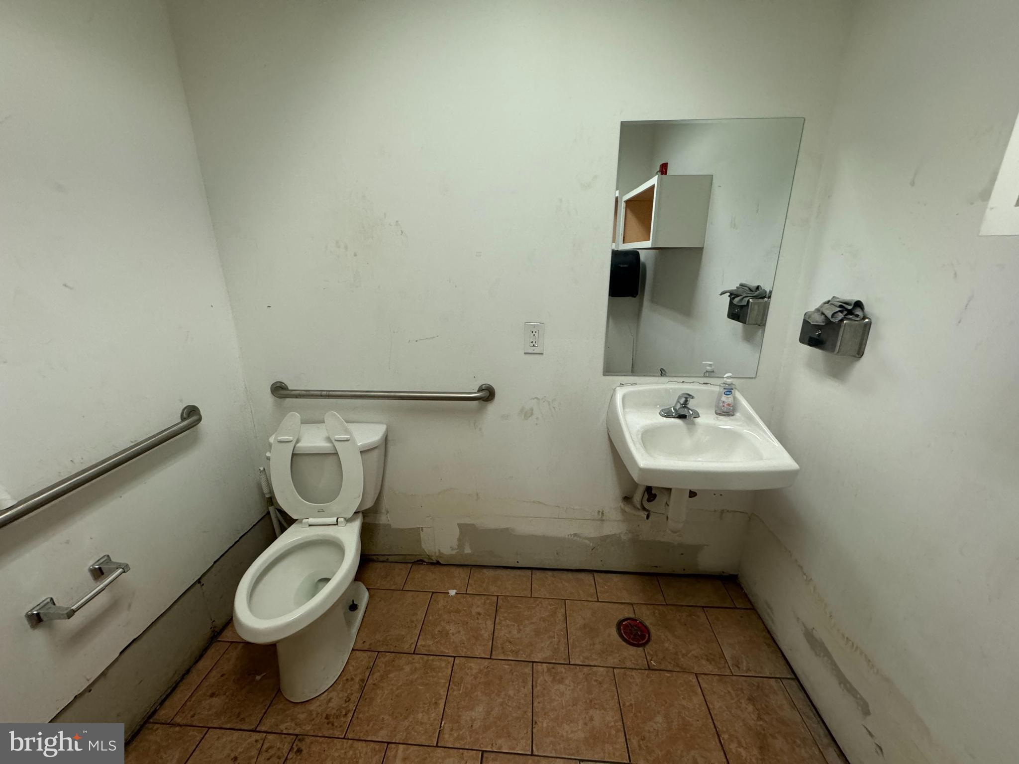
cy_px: 382
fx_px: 412
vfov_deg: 85.7
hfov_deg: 102.1
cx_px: 510
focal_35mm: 14
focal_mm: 2.22
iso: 320
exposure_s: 1/60
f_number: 2.2
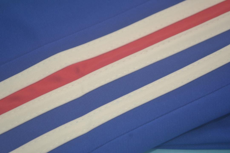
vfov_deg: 16.6
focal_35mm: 82
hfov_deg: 24.6
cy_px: 76
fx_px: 527
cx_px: 115
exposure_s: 1/60
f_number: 5.6
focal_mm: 55
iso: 200
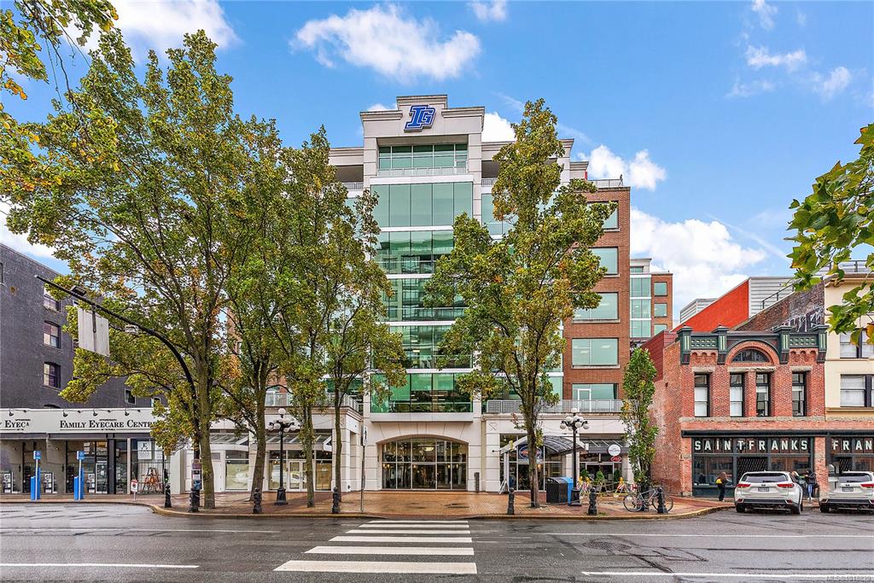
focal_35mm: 17
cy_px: 292
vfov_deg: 70.5
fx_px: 413
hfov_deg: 93.3
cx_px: 437
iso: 1250
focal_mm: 17
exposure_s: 1/200
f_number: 9
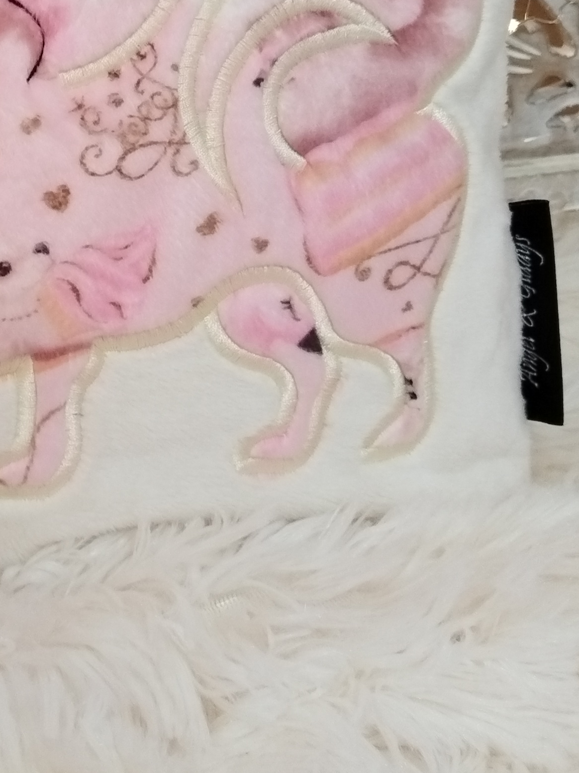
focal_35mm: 67
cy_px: 173
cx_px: 45
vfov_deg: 28.4
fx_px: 1494
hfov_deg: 21.4
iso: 800
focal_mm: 4.95
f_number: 1.9
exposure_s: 1/33.3
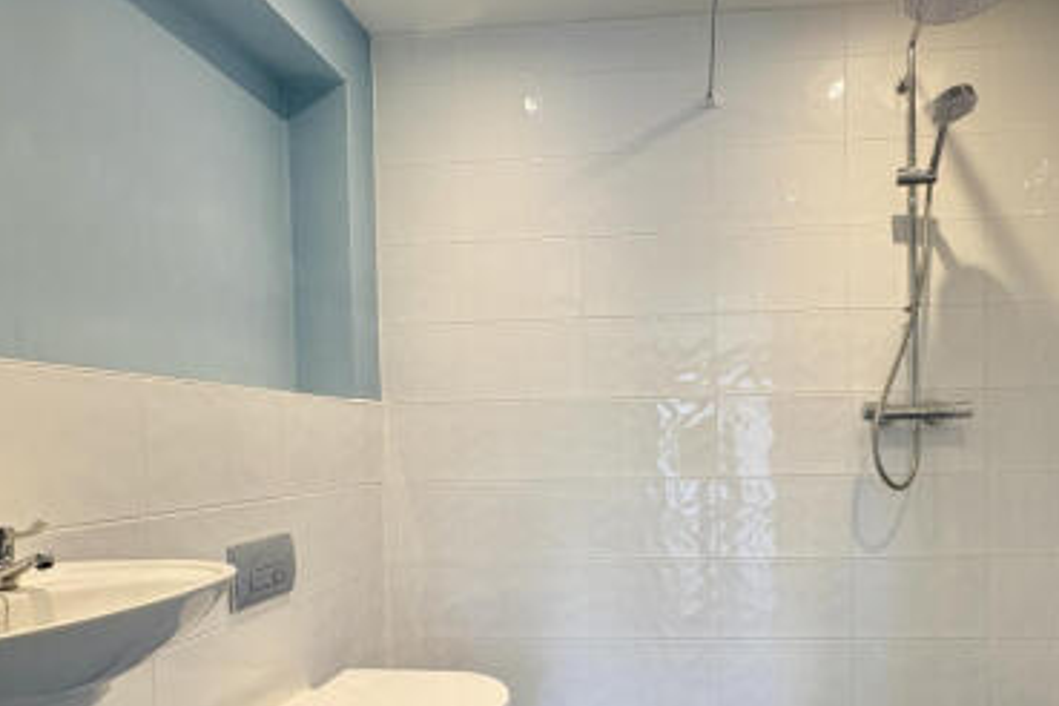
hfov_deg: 75.1
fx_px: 677
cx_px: 644
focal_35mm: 23
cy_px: 461
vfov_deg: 54.2
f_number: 2.2
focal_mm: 2.22
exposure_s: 1/50
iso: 200
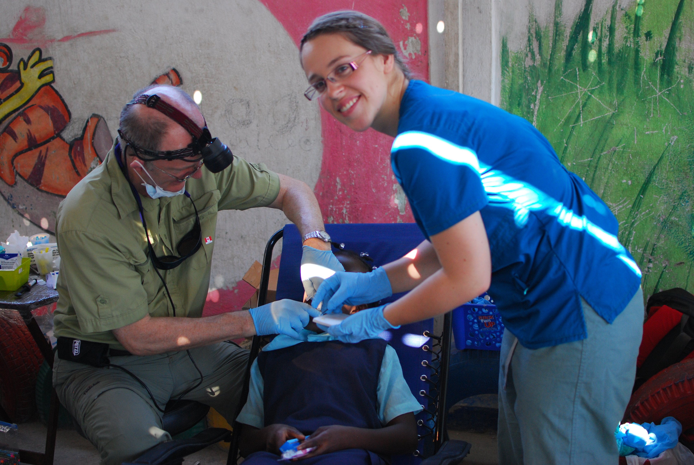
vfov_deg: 25.8
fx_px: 1013
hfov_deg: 37.8
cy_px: 232
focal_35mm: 52
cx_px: 347
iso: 400
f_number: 2
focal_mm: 35
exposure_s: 1/250
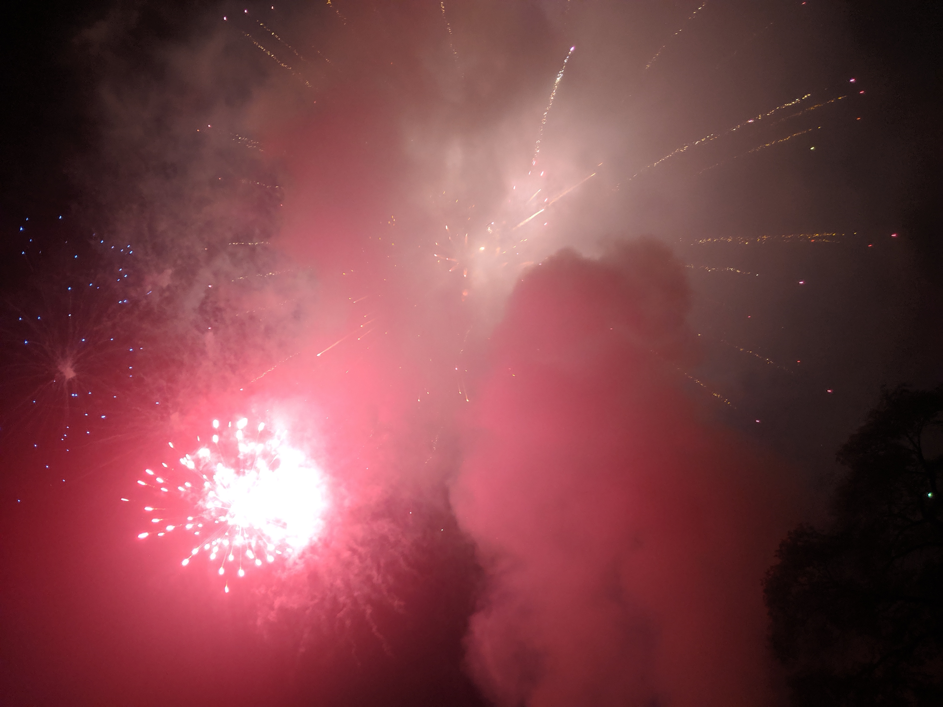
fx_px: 736
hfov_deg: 65.3
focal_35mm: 27
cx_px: 472
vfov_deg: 51.4
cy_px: 354
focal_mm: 4.44
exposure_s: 1/60
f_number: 1.8
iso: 348
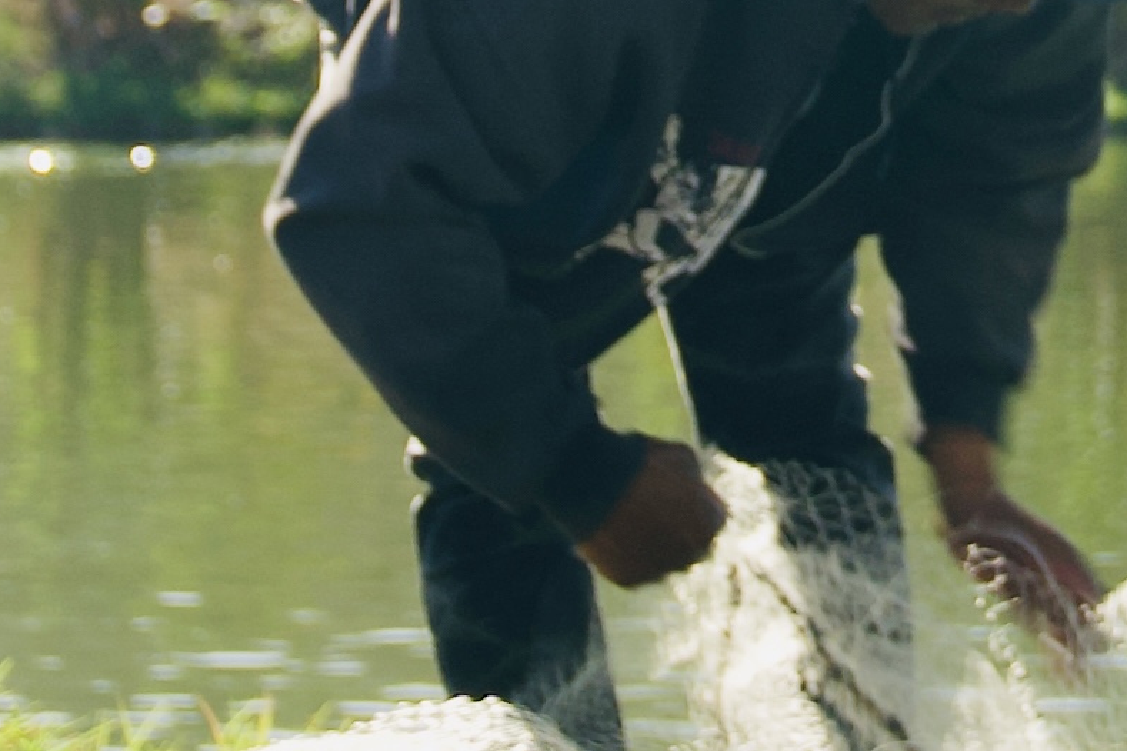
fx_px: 6668
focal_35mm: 213
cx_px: 1081
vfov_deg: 6.4
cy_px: -334
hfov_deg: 9.6
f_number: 2.8
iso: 100
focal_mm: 28
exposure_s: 1/50
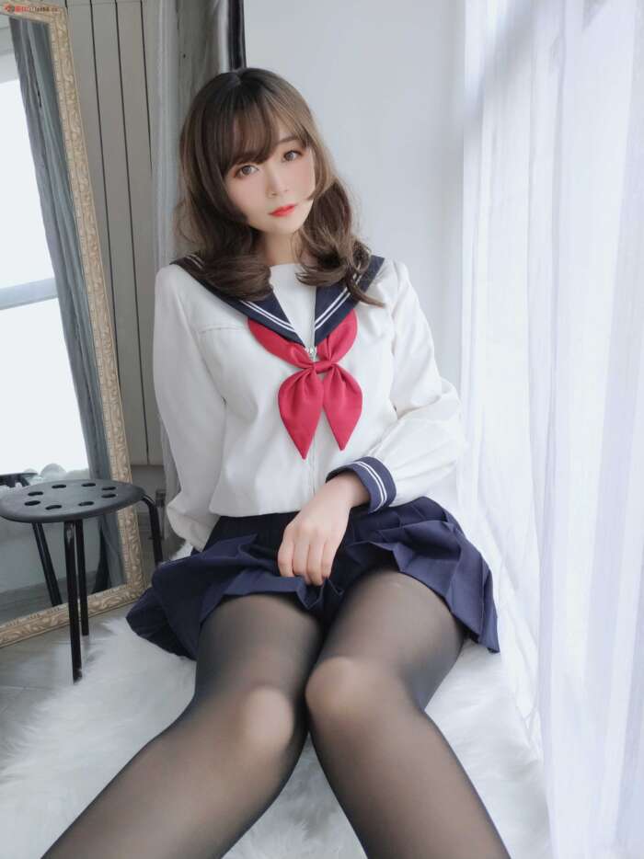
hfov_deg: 54.9
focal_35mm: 25
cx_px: 322
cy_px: 430
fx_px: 620
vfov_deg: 69.4
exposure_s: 1/119
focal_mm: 4.36
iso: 80
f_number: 1.8
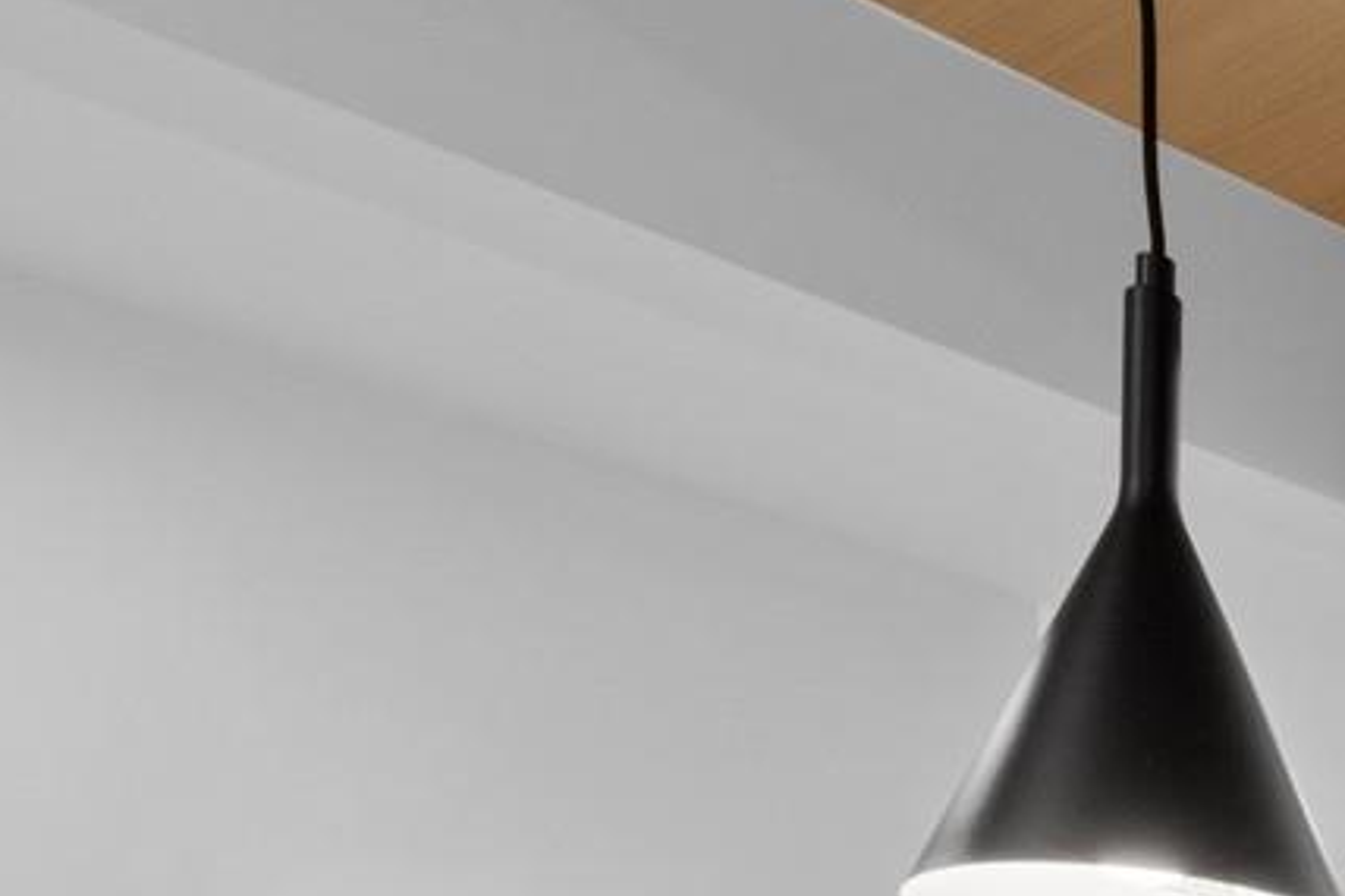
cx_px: 2454
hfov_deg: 20.5
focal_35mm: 67
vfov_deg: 17.1
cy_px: 1561
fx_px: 2502
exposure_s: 1/15
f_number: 10
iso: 400
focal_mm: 14
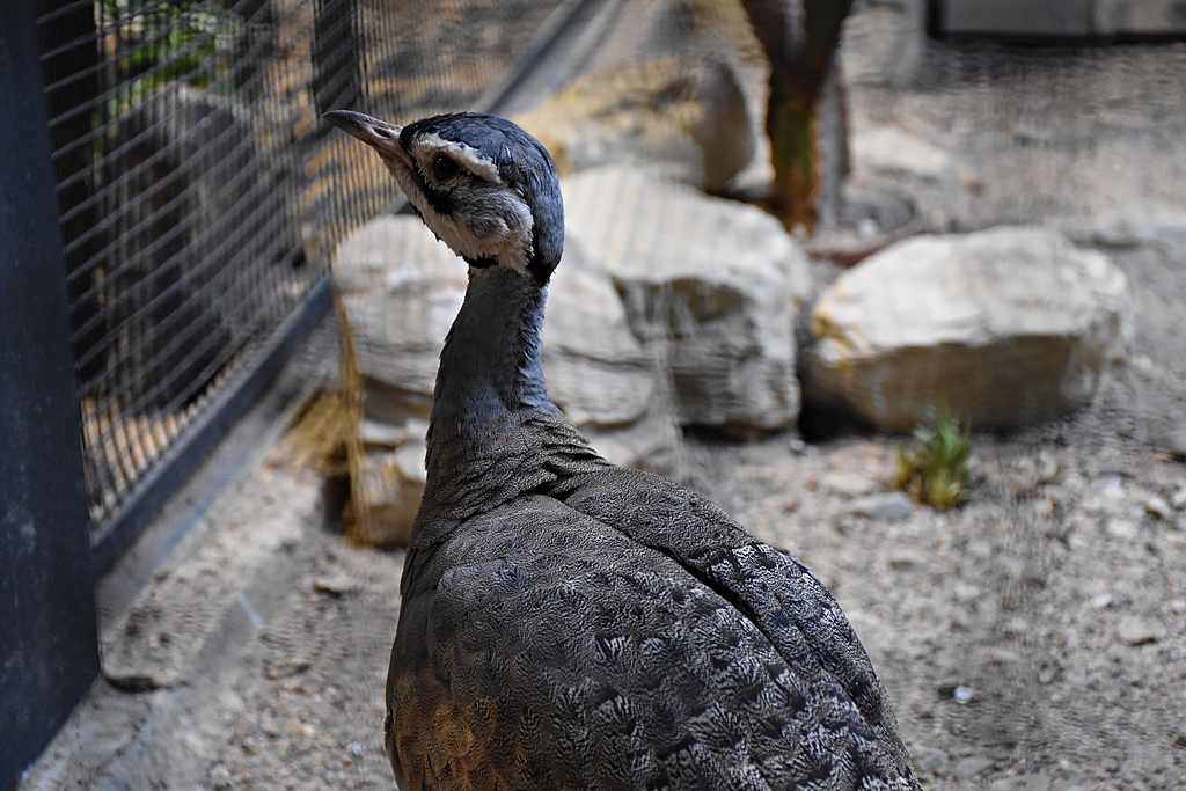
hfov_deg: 27.0
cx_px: 593
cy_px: 396
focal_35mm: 75
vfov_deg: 18.2
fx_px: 2471
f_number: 4.8
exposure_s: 1/60
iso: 2800
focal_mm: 50
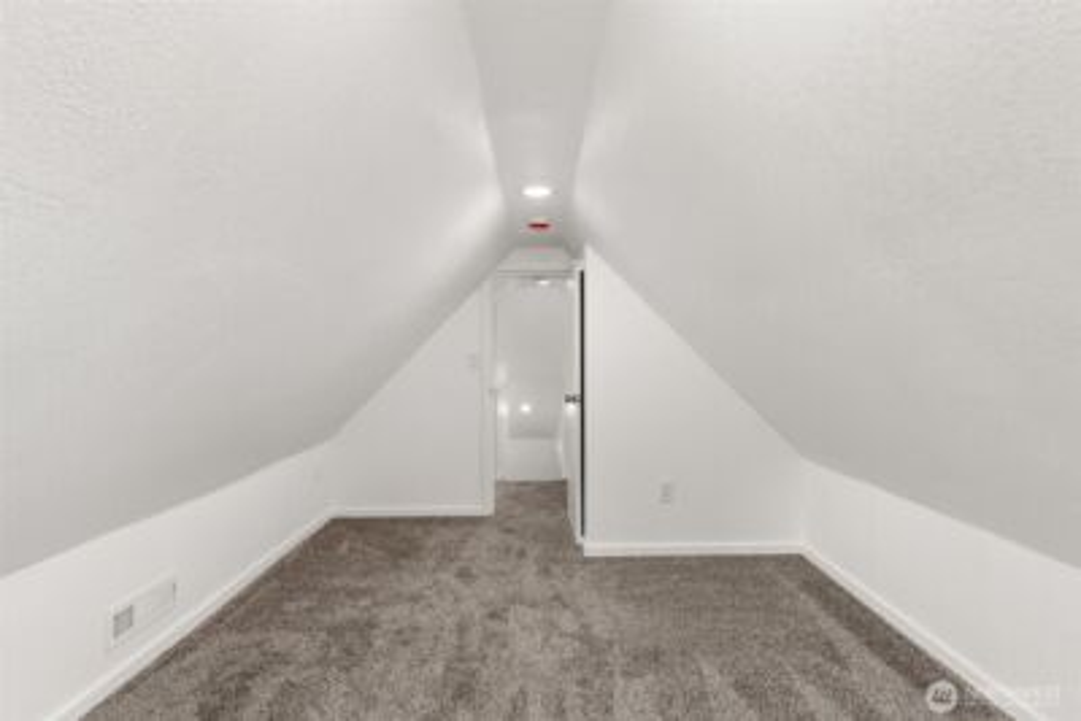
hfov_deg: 96.7
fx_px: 481
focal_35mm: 16
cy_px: 360
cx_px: 540
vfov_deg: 73.8
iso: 500
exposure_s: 1/5
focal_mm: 16
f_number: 8
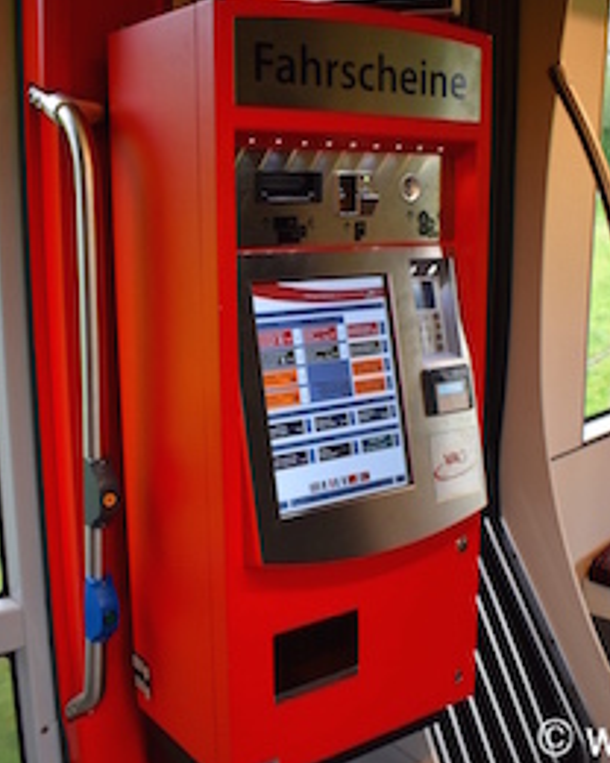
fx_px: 880
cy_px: 380
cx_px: 334
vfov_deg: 46.8
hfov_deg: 38.2
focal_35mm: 39
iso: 450
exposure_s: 1/60
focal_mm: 18
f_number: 4
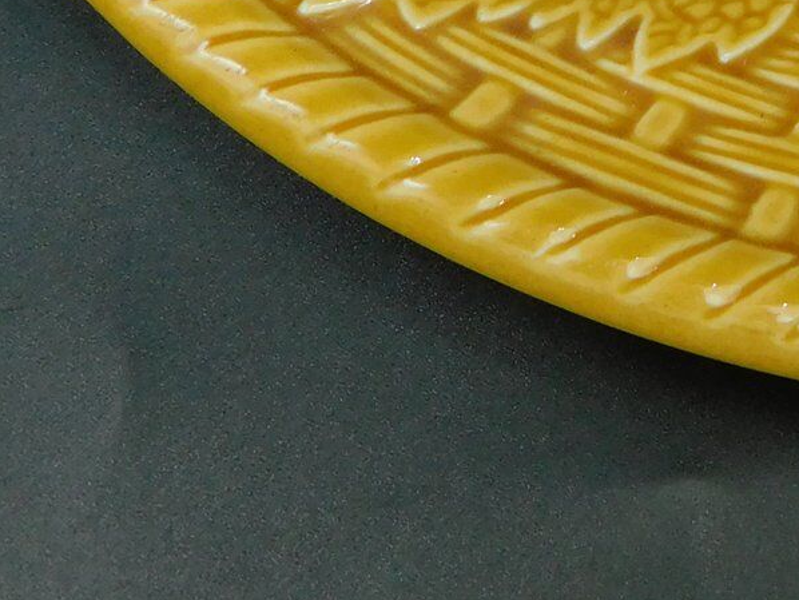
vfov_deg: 15.9
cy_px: -401
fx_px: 1893
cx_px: 1209
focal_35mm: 82
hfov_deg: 20.3
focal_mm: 4
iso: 125
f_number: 3
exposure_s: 1/125
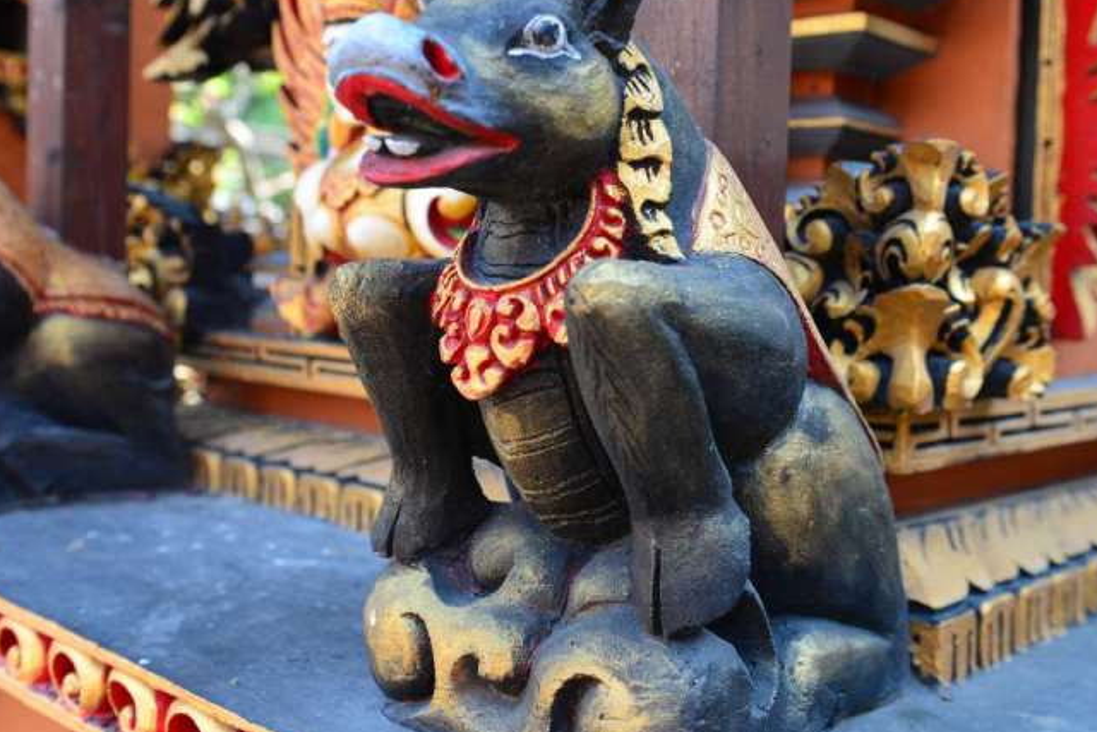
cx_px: 540
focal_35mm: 40
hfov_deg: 48.4
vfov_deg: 33.4
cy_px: 324
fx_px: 1219
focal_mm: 32
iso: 100
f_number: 4
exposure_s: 1/60
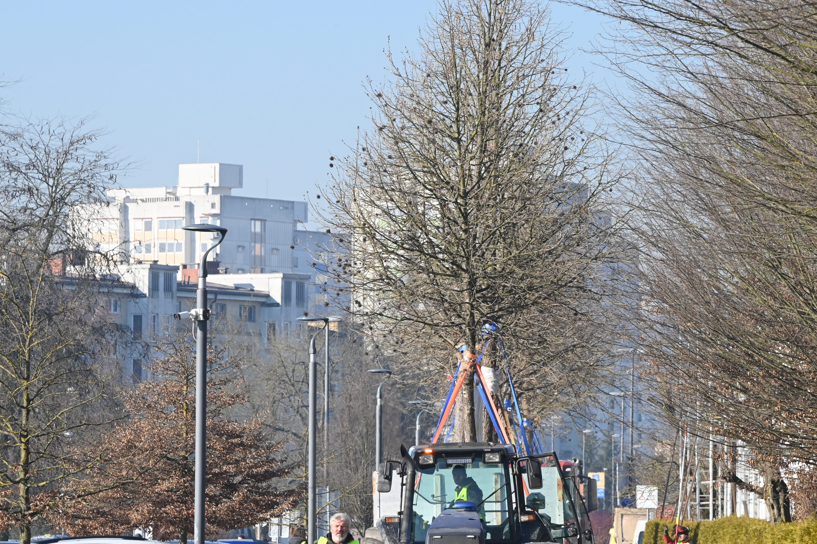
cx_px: 518
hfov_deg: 7.2
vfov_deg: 4.8
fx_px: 6531
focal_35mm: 288
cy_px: 299
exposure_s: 1/800
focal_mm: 200
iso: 1000
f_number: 11
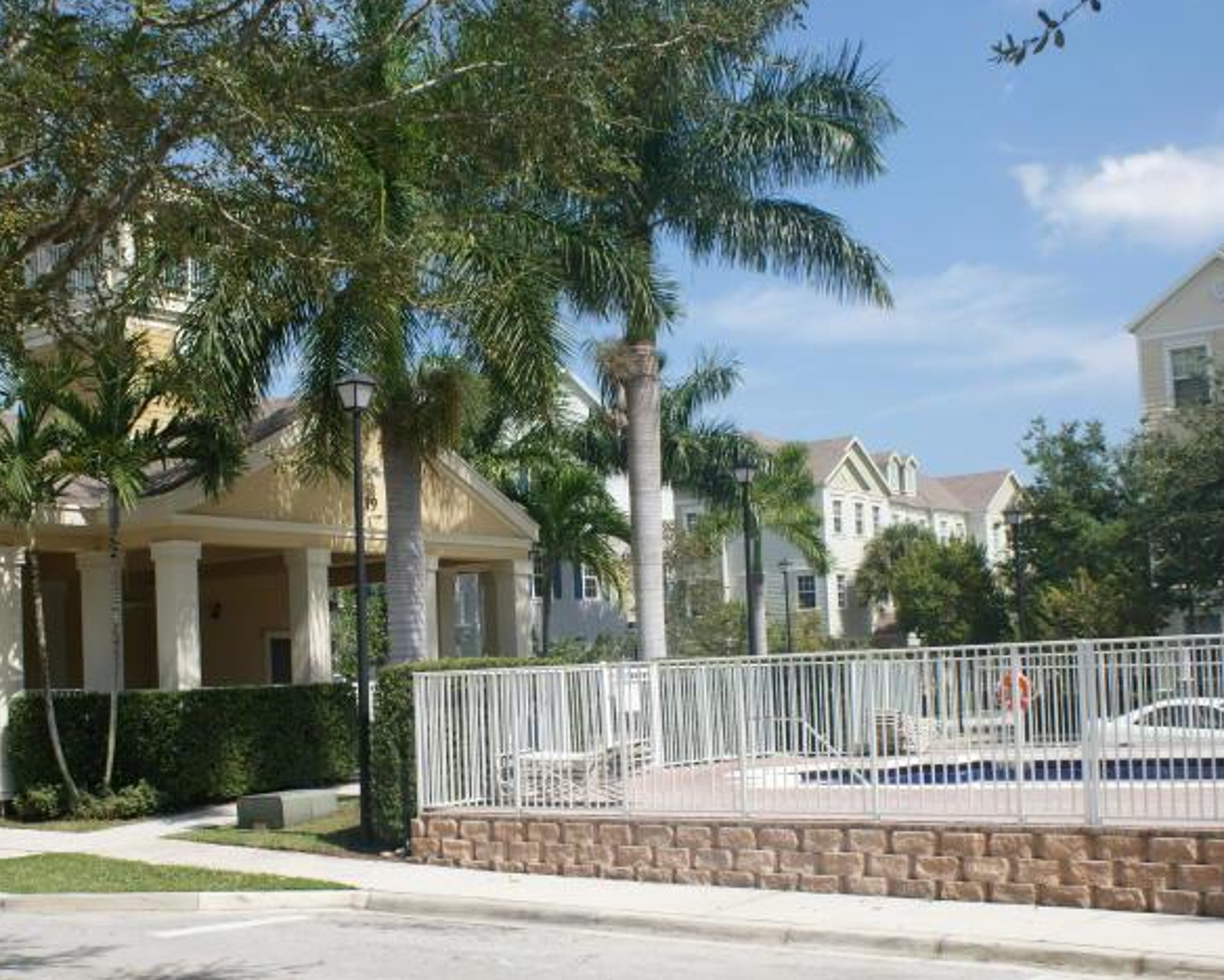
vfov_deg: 33.5
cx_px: 543
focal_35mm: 45
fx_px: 1631
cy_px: 490
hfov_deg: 41.1
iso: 100
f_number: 11
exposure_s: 1/160
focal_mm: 26
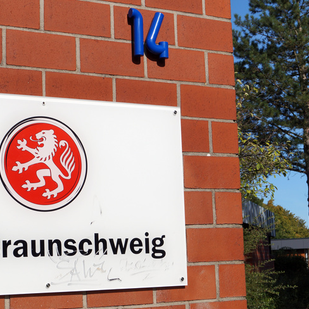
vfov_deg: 29.6
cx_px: 105
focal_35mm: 58
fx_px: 586
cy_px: 154
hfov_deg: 29.4
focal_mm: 30
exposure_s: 1/800
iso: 100
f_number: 9
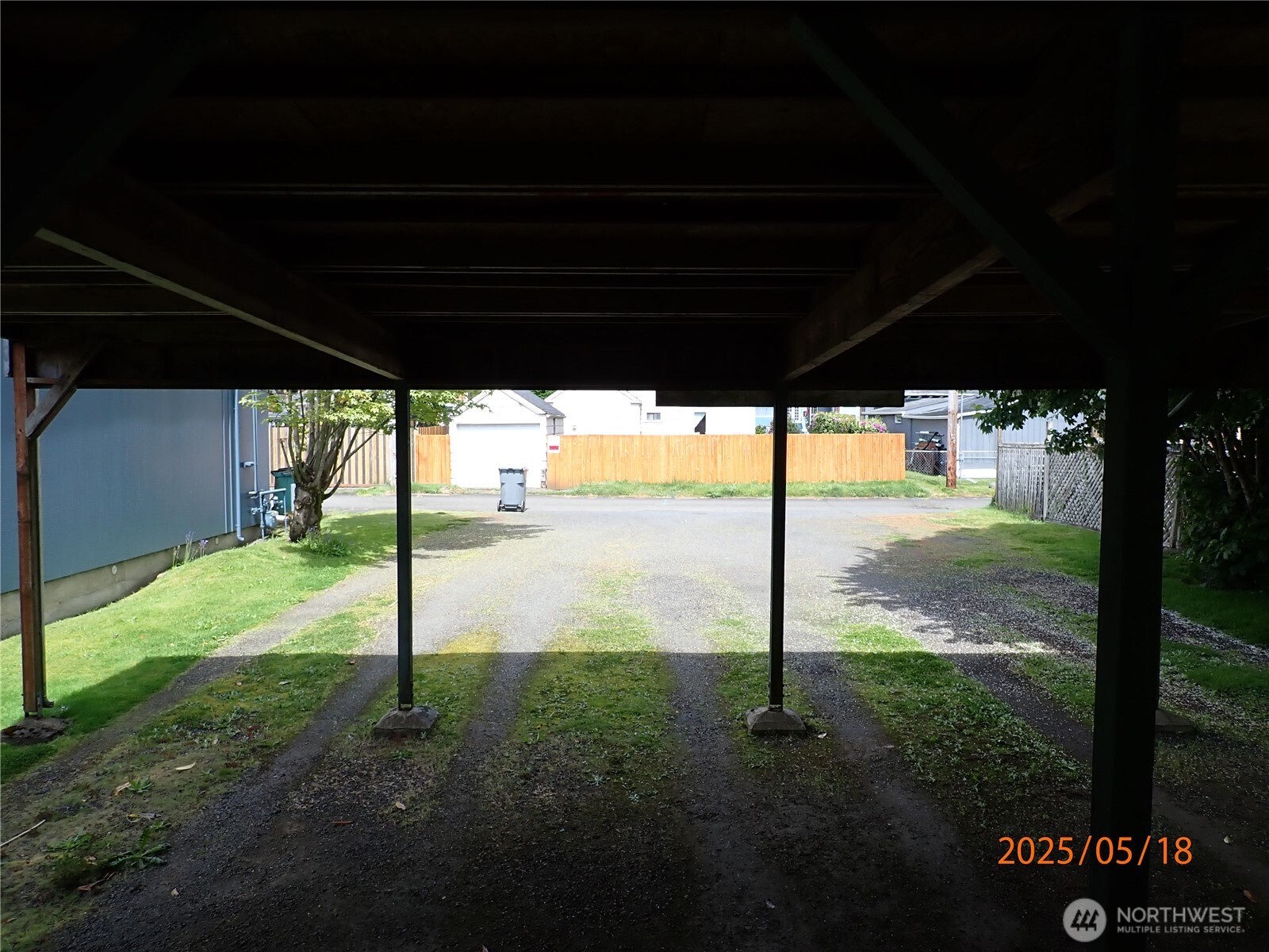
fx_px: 916
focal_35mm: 25
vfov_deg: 54.9
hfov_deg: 69.4
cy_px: 476
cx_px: 634
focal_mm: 4.5
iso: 100
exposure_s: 1/400
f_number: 2.8
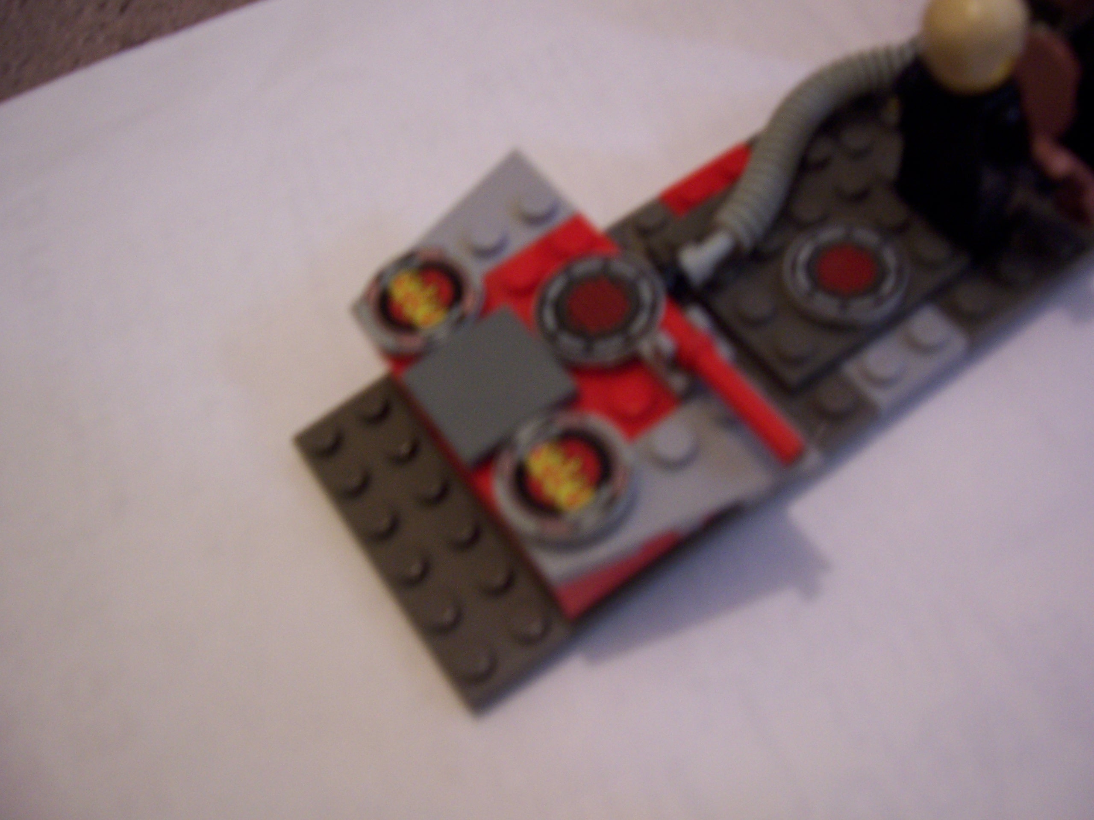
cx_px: 547
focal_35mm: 36
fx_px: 1138
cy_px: 410
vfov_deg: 39.7
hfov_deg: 51.4
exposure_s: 1/8
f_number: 3
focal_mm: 6
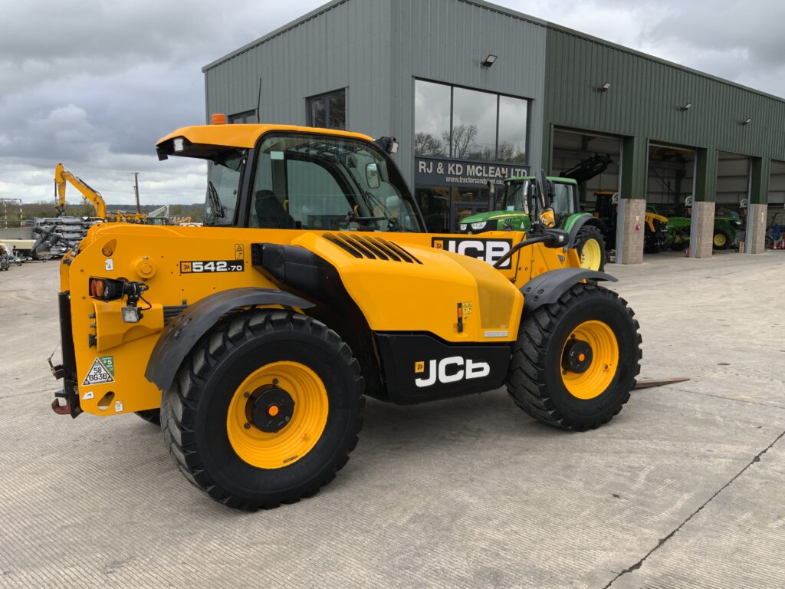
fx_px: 658
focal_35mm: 29
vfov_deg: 48.2
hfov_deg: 61.7
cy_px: 294
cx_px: 392
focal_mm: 3
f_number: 1.8
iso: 16
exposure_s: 1/842
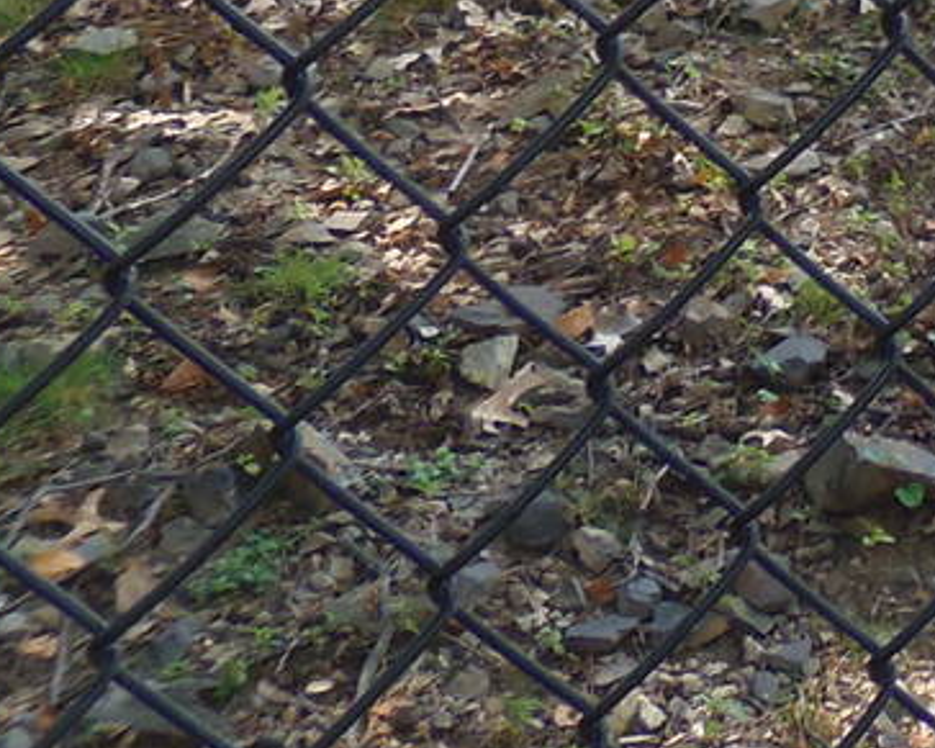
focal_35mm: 103
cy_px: -601
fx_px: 2849
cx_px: 1898
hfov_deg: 15.0
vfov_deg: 13.4
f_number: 2.9
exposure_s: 1/100
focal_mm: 4.3
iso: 64
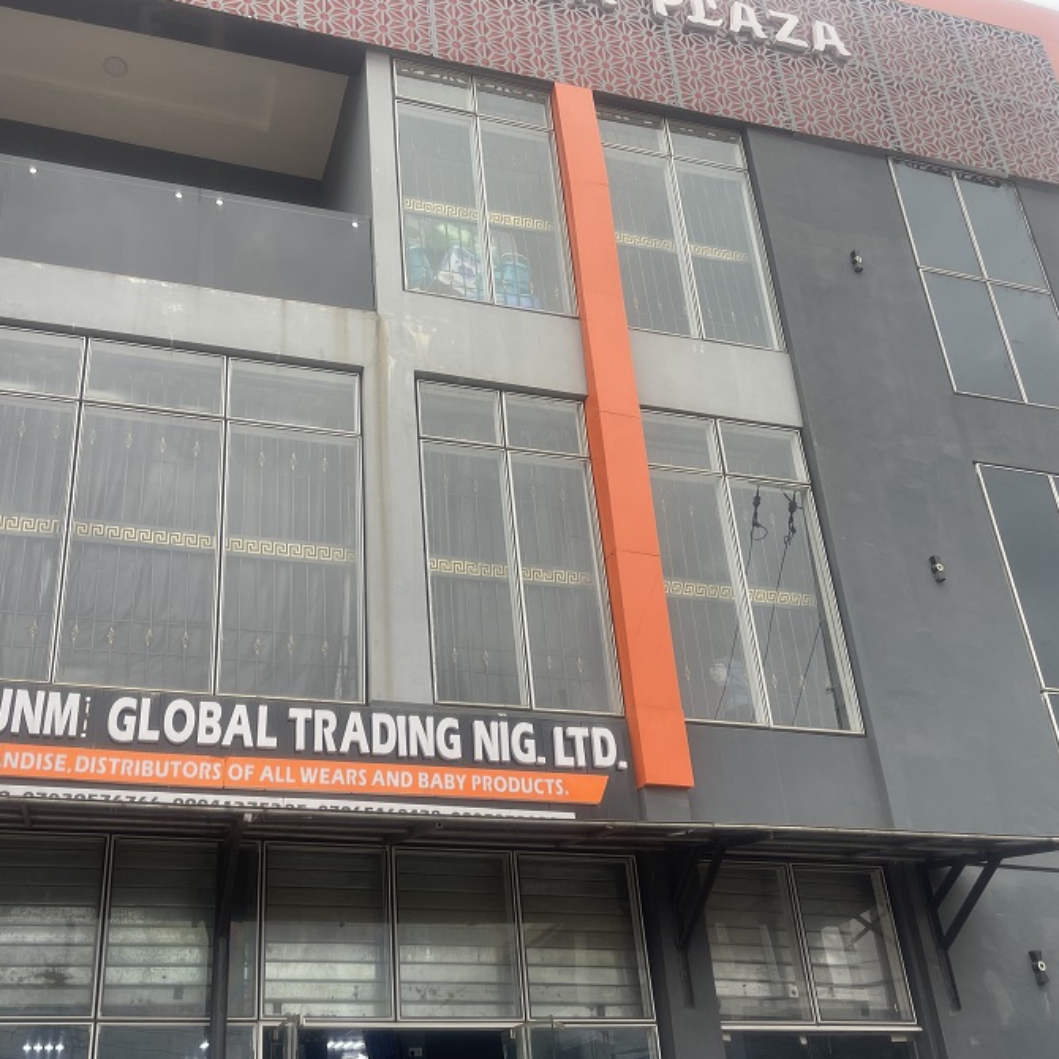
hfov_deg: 49.2
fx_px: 1142
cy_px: 588
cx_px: 387
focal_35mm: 33
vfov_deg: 49.6
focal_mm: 5.1
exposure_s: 1/468
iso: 32
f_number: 1.6
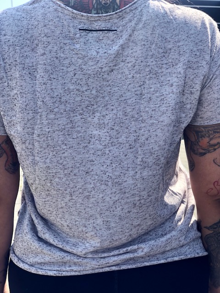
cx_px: 110
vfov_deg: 36.8
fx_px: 441
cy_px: 146
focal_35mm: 52
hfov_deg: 28.0
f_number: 2.4
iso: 16
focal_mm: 6
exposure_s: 1/318
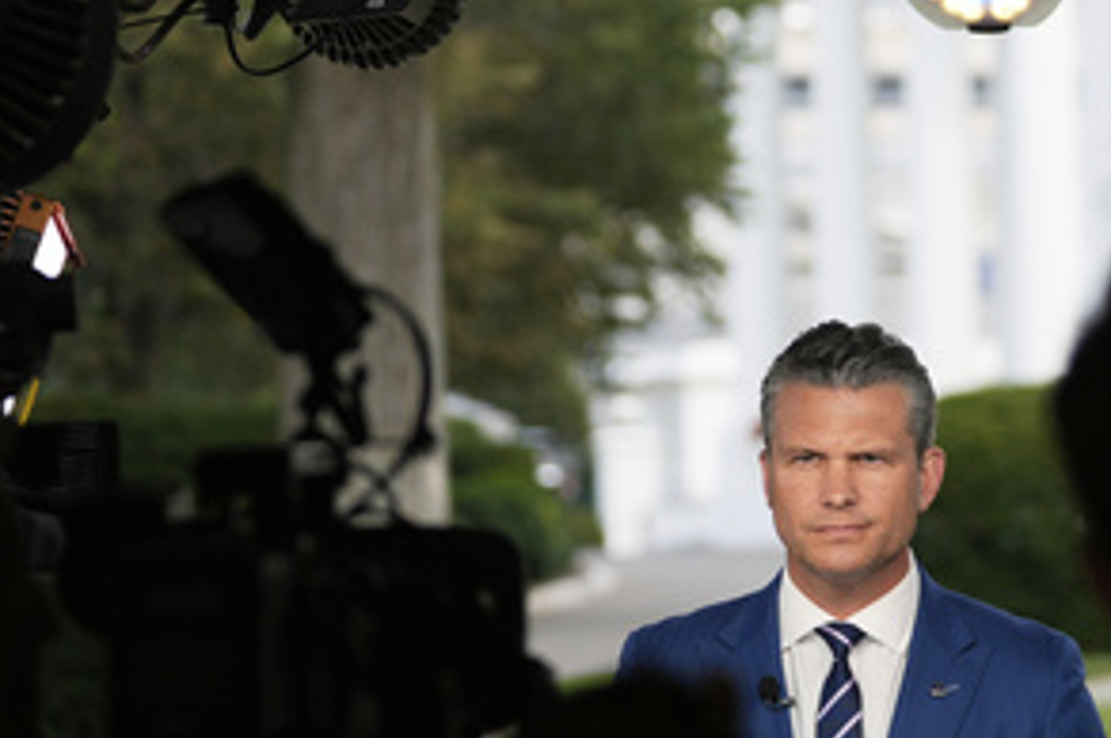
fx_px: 6658
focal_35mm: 216
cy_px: 261
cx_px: 704
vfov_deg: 6.3
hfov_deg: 9.5
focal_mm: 82
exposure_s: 1/2000
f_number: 2.8
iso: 200
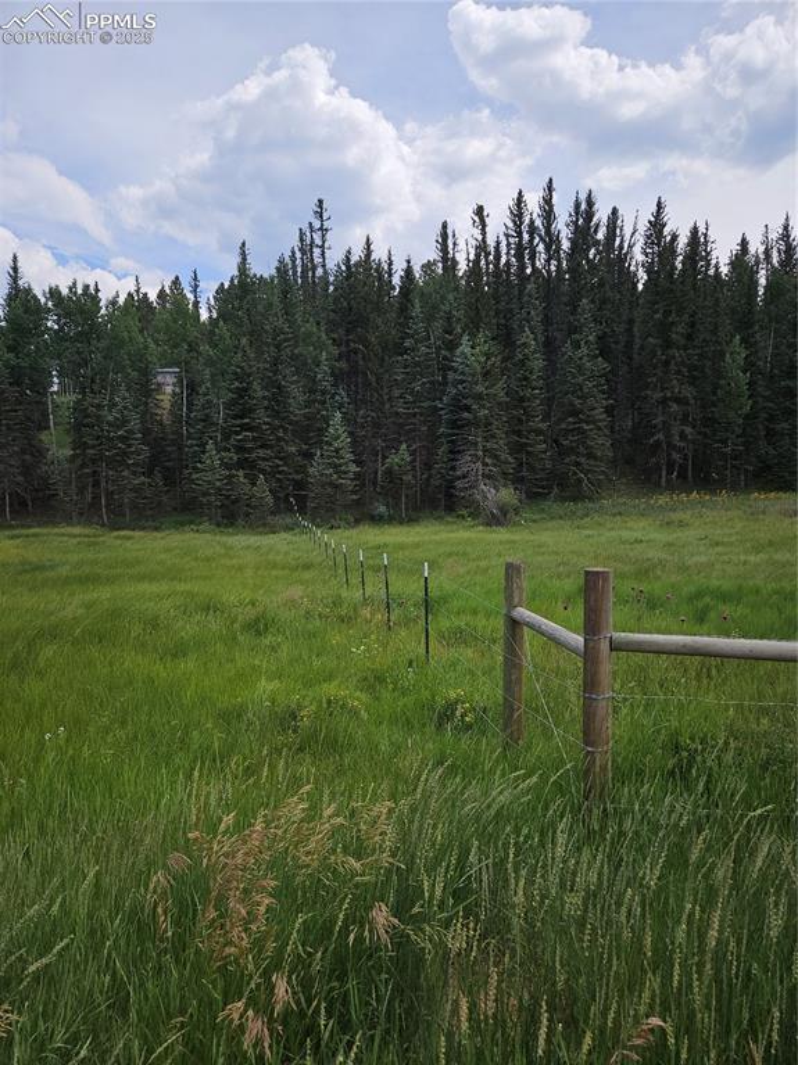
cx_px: 399
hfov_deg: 58.8
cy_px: 532
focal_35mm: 23
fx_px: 708
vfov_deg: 74.0
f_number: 1.8
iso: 25
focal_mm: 5.4
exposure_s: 1/1576
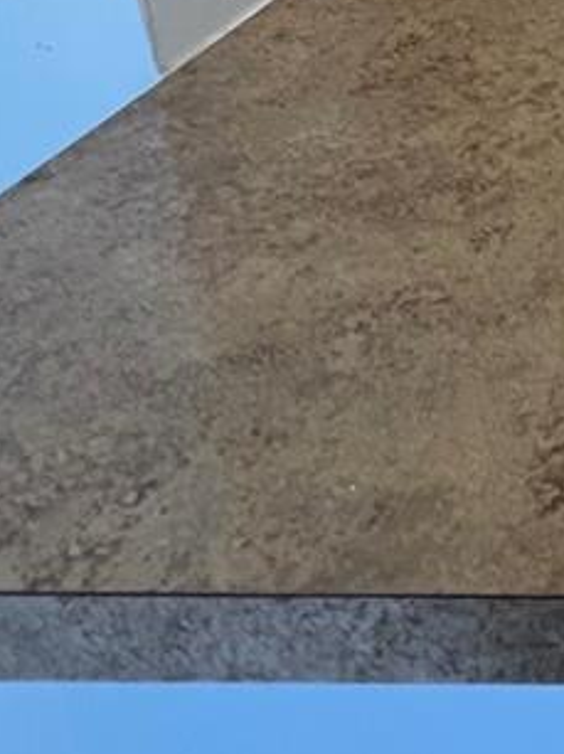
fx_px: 1109
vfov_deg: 28.5
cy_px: -293
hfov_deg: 19.1
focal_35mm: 51
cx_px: 1089
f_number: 1.8
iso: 250
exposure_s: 1/120
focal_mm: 1.57
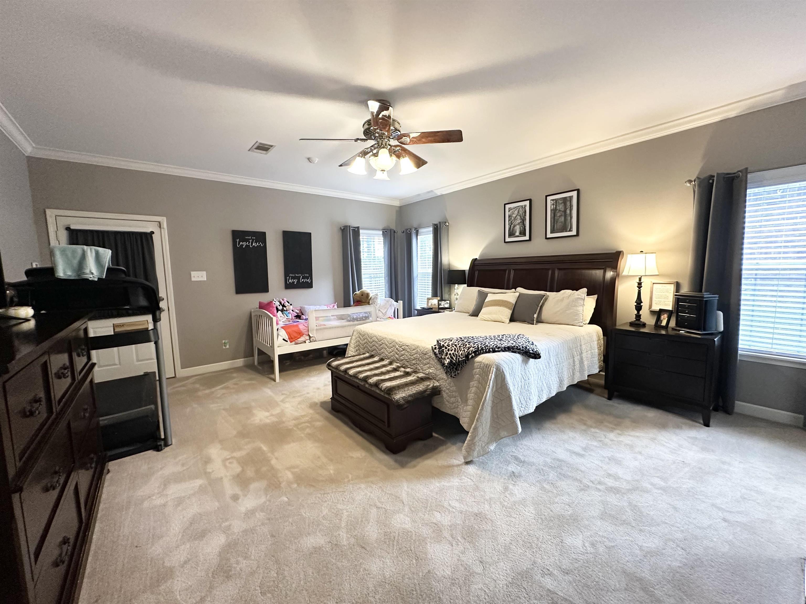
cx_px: 403
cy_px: 302
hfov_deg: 102.1
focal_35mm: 14
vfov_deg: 85.7
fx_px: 326
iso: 400
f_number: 2.2
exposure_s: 1/60
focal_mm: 2.22
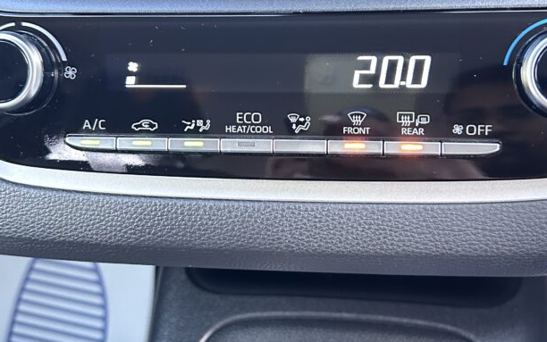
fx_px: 537
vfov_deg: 35.1
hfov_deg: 54.0
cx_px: 282
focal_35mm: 36
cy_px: 119
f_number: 1.5
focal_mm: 5.7
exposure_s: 1/36
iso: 640
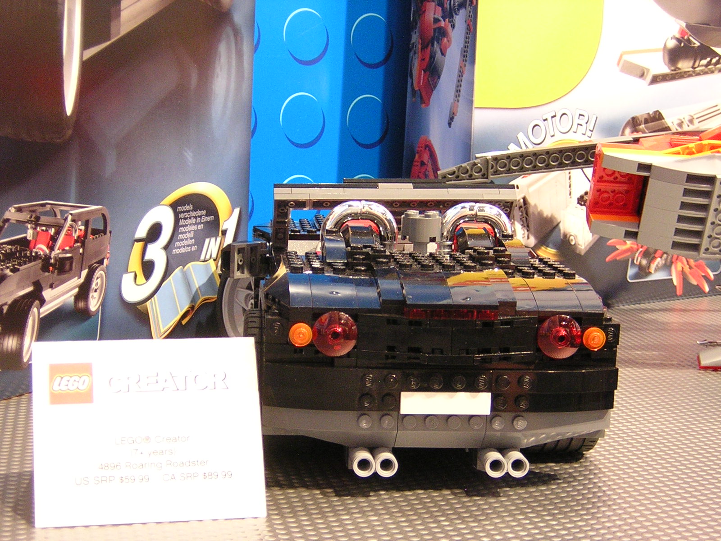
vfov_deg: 23.7
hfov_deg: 31.2
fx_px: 1291
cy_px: 270
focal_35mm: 62
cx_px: 360
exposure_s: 1/1.8
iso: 400
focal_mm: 8.1
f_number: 3.4
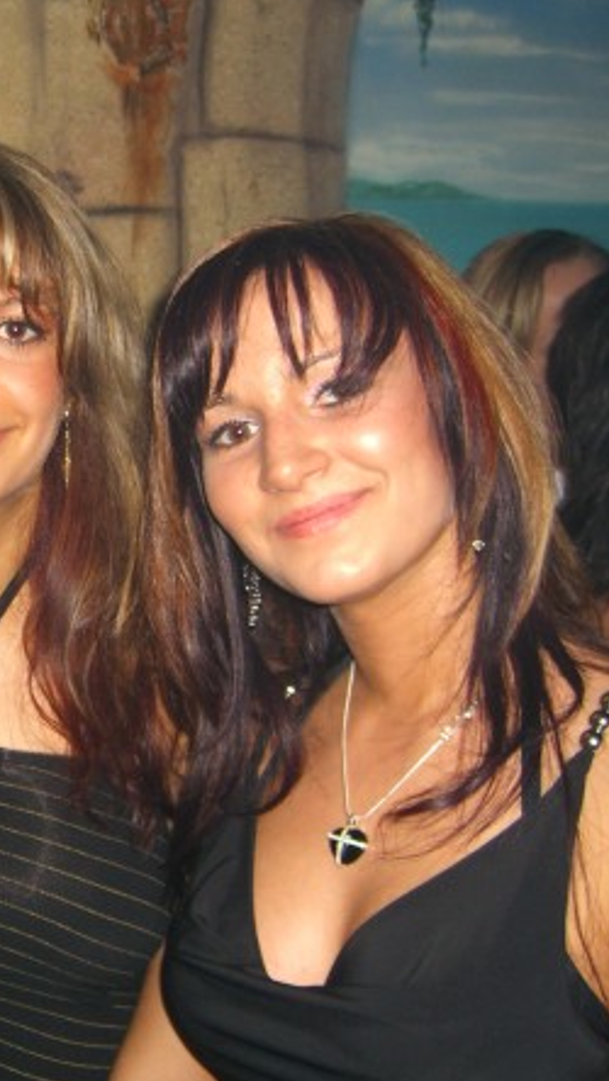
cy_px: 543
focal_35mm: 56
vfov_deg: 37.2
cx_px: 19
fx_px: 1606
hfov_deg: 20.8
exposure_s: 1/60
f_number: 2.8
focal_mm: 7.9
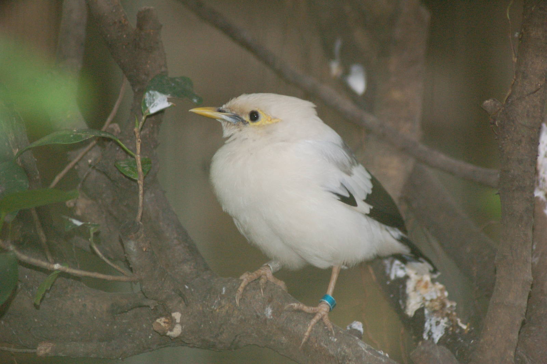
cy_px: 182
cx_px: 274
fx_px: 3302
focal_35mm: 218
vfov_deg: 6.3
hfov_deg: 9.5
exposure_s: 1/60
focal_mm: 145
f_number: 5
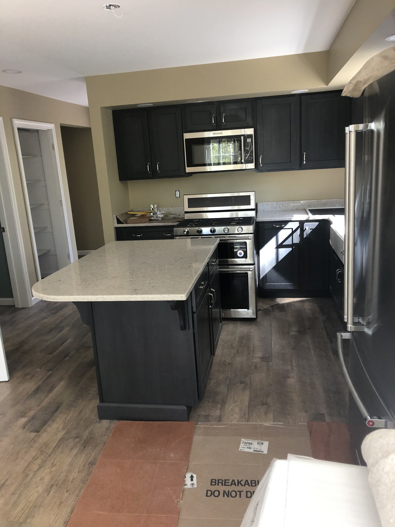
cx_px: 198
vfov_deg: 63.4
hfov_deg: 49.7
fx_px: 426
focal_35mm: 28
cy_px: 264
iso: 40
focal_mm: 3.99
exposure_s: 1/30
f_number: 1.8
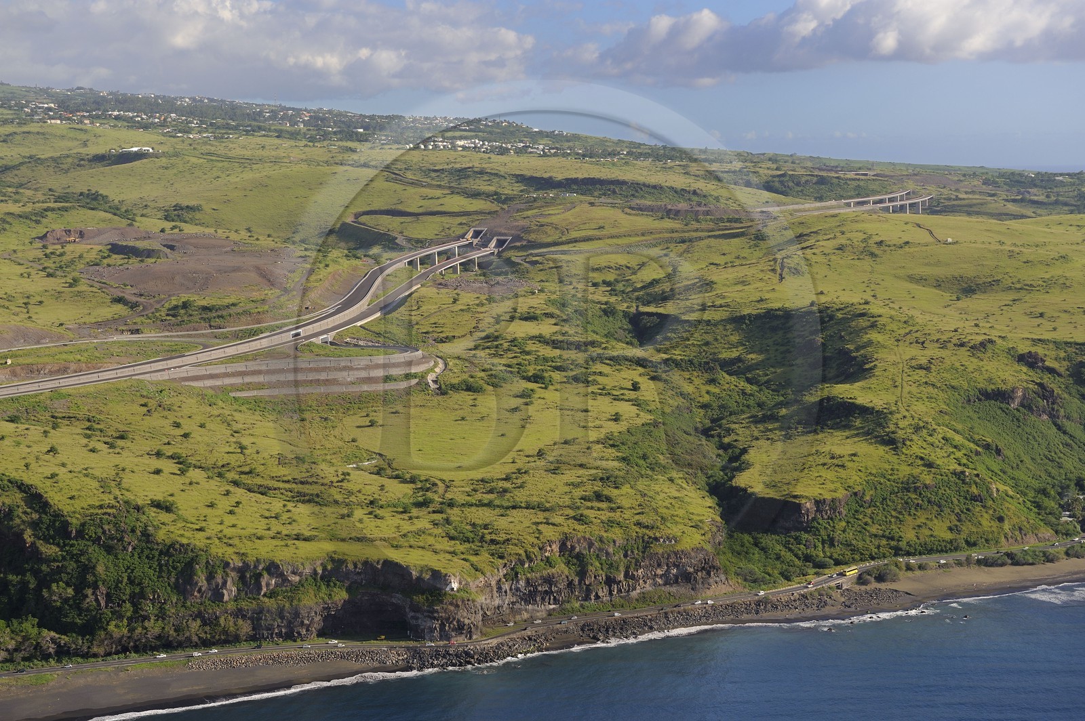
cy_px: 360
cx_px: 542
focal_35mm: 60
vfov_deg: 22.6
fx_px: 1807
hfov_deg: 33.4
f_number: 7.1
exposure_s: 1/800
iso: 400
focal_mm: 60
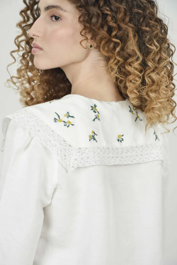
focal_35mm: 100
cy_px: 132
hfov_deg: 13.7
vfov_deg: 20.4
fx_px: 737
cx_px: 88
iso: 200
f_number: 9
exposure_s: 1/125
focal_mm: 100
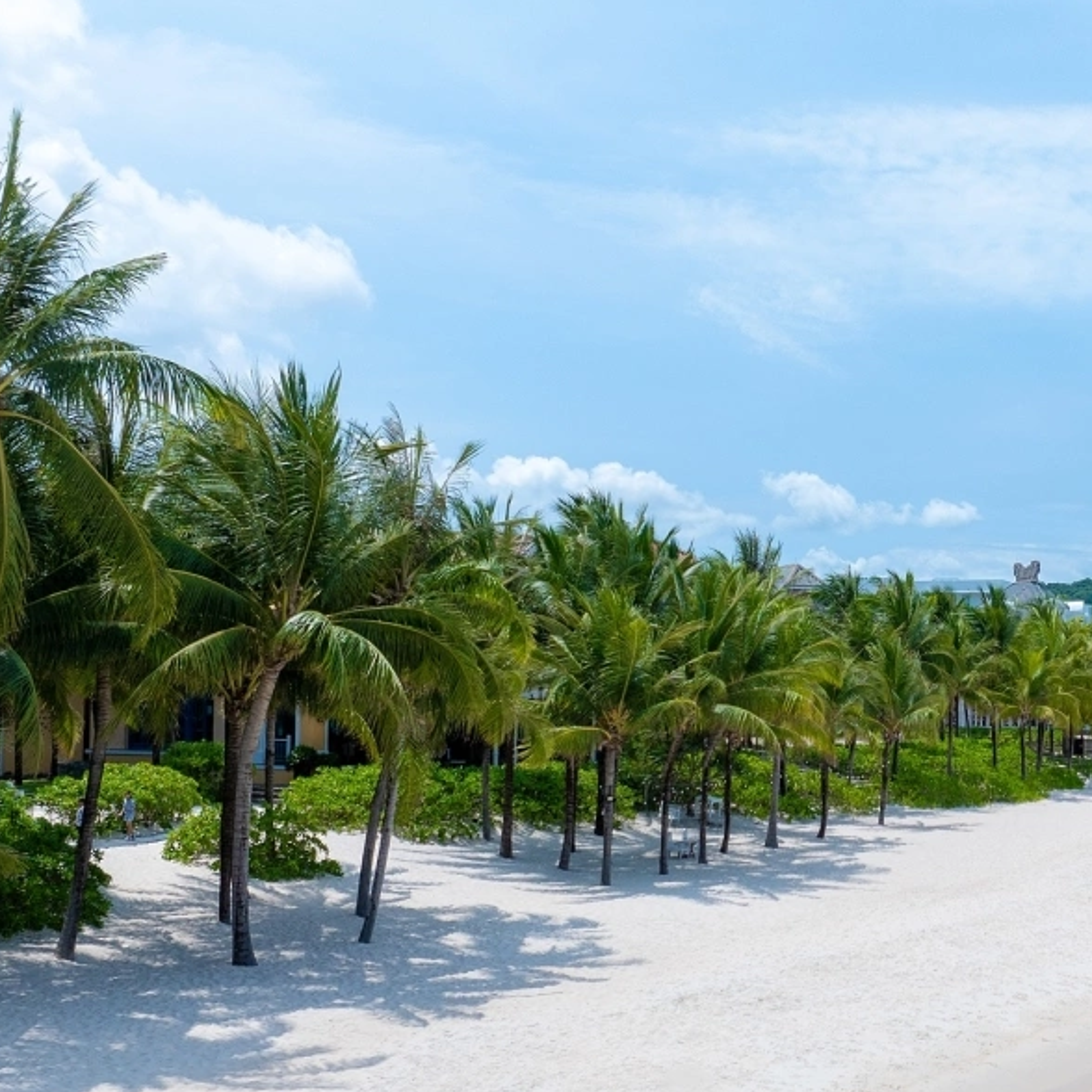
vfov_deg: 34.6
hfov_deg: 33.3
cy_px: 618
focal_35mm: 49
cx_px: 929
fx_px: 1749
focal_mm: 12.29
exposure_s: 1/2500
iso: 100
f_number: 2.8
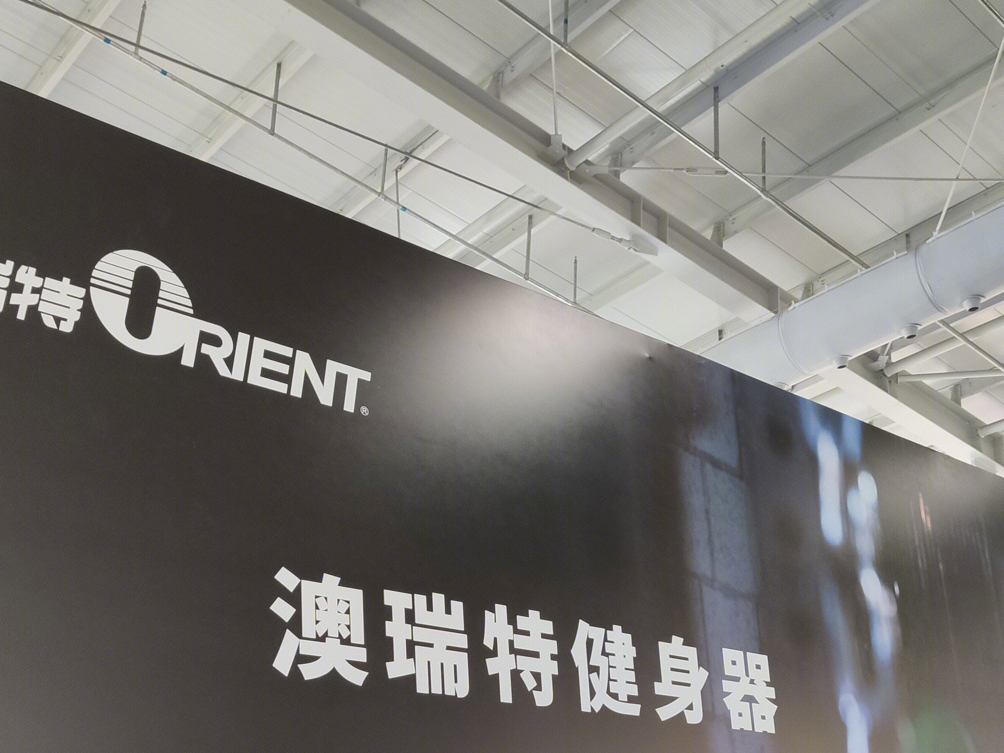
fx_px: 1276
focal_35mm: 44
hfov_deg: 42.9
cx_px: 500
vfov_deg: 31.9
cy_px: 610
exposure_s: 1/100
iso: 436
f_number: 1.75
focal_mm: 4.75
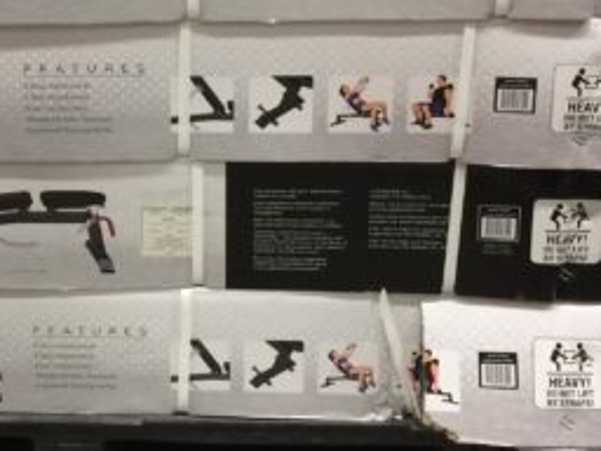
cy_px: -80
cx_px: 31
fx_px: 1510
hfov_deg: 21.8
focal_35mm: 87
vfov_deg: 16.3
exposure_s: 1/30
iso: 125
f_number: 2.2
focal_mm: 4.15
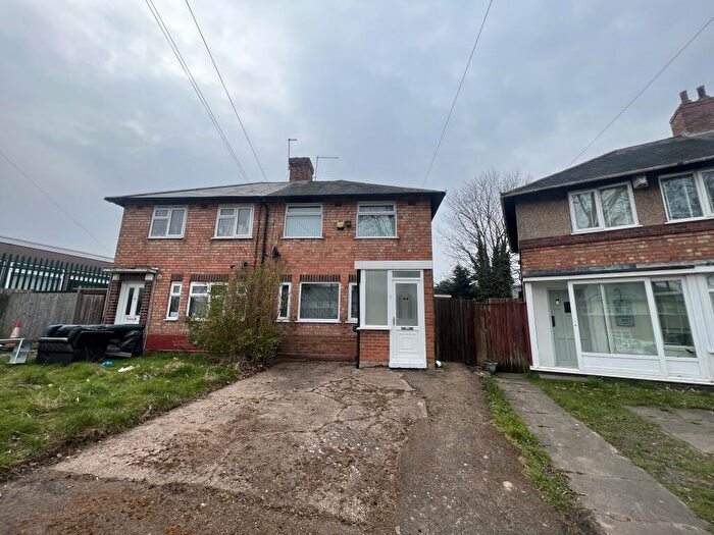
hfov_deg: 106.2
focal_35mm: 13
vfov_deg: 89.9
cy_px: 268
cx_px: 357
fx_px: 268
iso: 32
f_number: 1.8
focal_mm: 1.57
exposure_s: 1/525
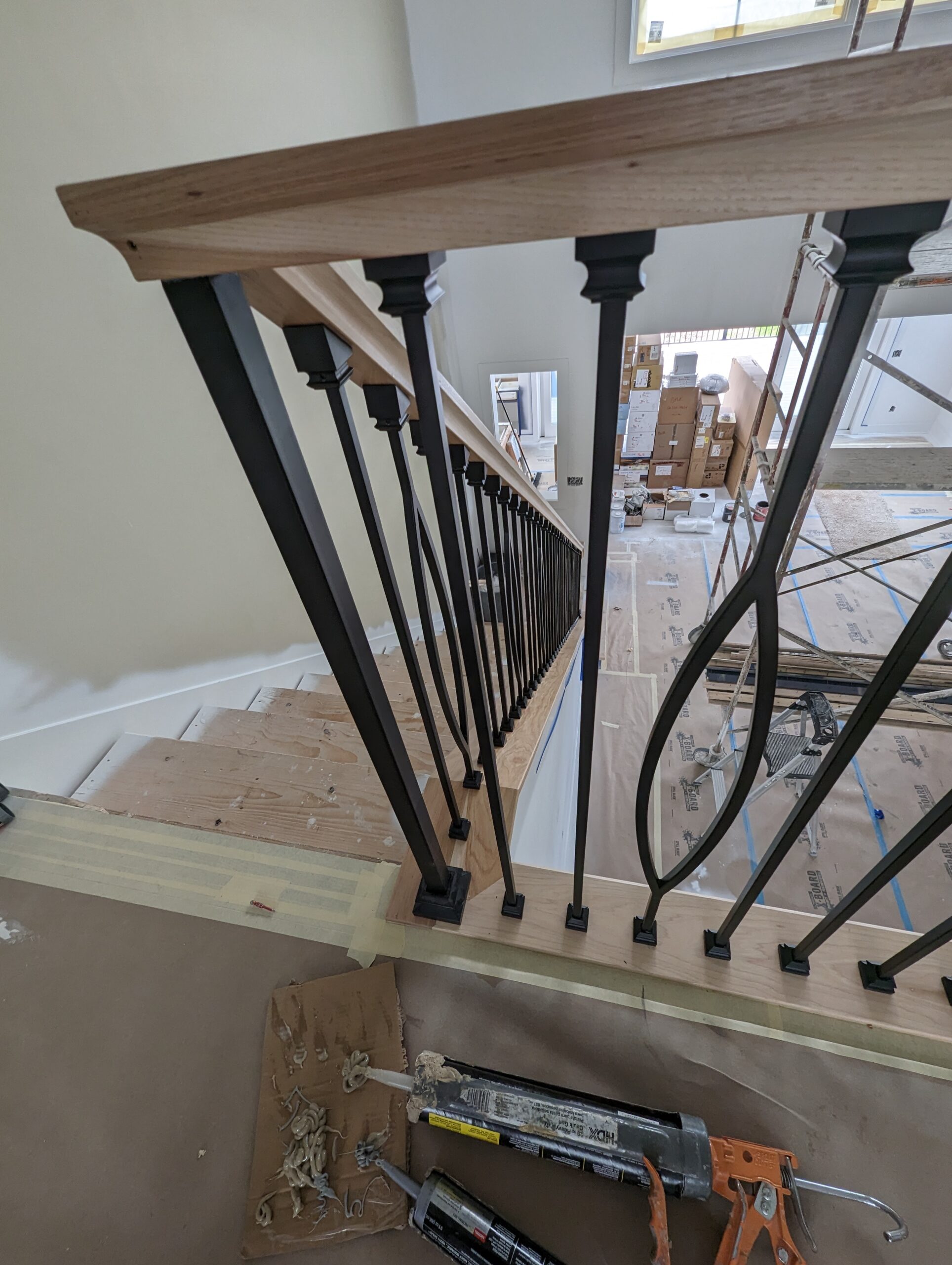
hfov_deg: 90.1
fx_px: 475
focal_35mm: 13
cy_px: 632
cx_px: 476
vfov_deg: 106.1
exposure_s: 1/77.6
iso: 44
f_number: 2.2
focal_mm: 1.95
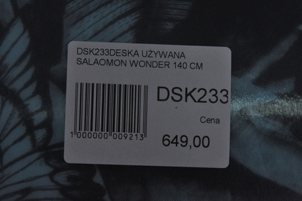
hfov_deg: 13.1
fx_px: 1320
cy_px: 100
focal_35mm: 158
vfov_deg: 8.7
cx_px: 151
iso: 3200
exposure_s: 1/125
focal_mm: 105
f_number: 13
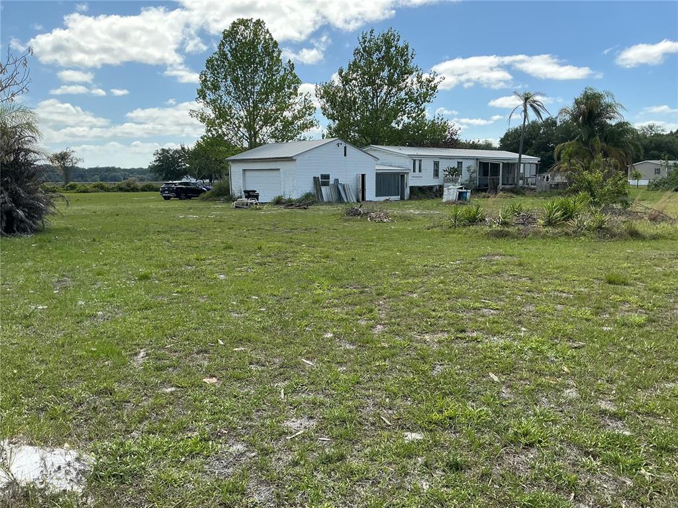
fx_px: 568
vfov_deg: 48.2
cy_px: 254
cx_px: 339
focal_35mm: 29
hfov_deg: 61.7
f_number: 1.8
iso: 25
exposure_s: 1/1377
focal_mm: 3
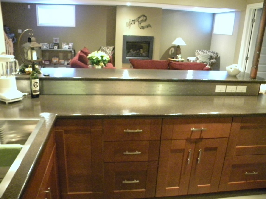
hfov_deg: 61.7
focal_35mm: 29
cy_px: 99
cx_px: 135
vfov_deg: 48.2
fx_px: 223
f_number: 3.5
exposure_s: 1/2.2
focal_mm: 5
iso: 800
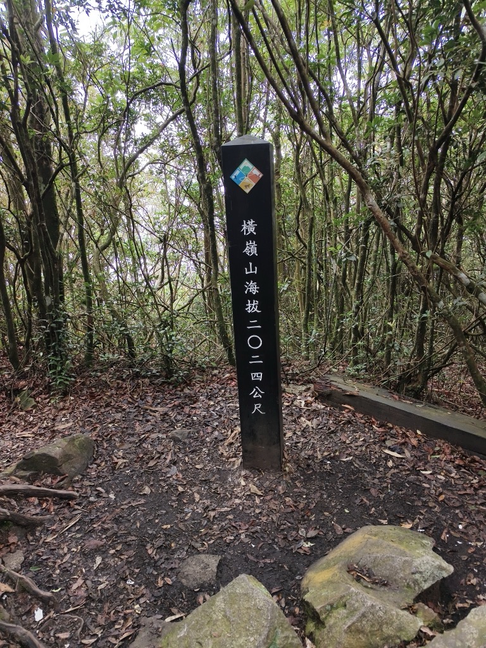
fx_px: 431
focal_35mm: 23
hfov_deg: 58.9
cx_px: 243
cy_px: 324
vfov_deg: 73.9
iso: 72
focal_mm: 5.6
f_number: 1.57
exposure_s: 1/111
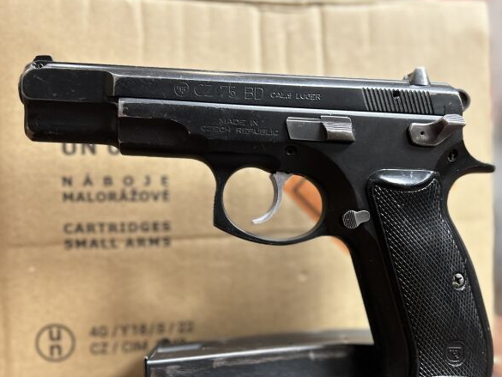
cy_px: 216
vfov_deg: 38.6
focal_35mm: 37
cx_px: 260
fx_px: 537
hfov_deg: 50.1
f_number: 1.5
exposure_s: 1/50
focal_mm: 5.7
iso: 160
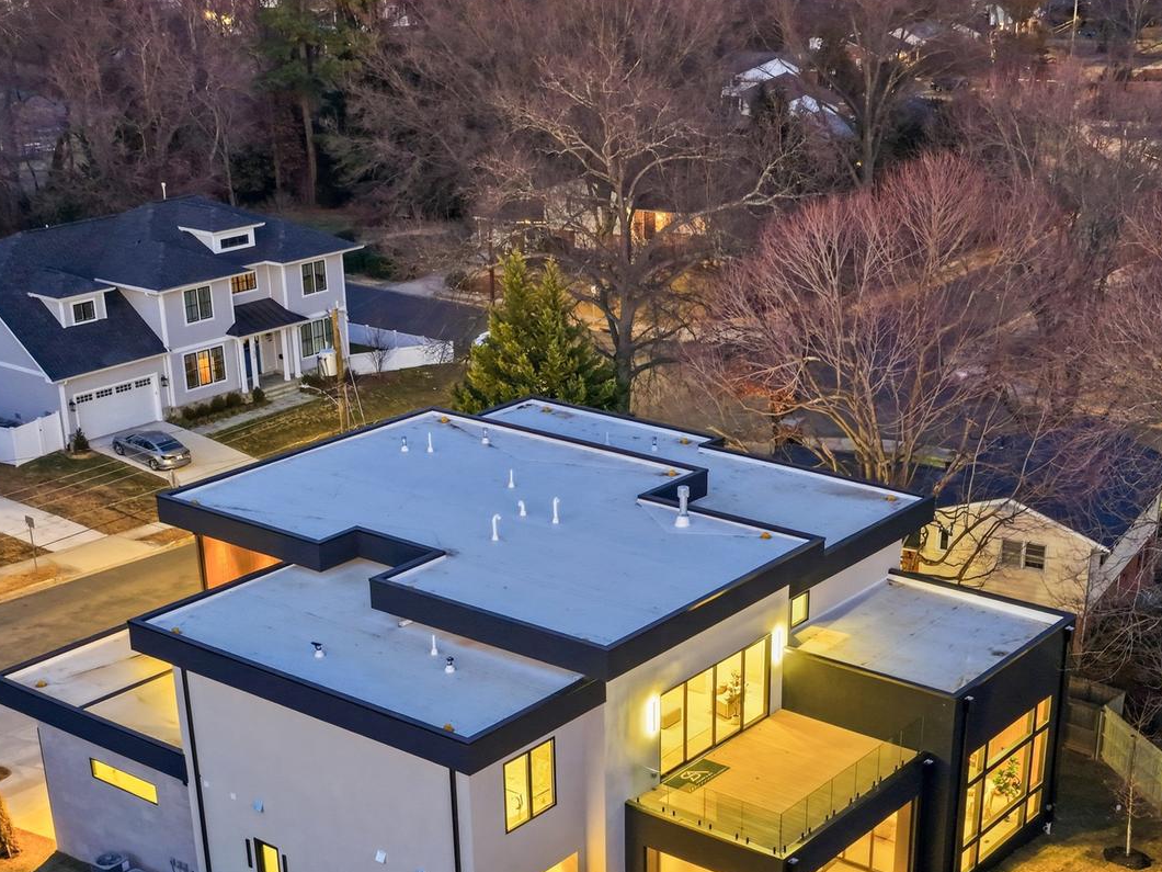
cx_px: 687
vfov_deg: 27.3
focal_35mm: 52
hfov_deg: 36.7
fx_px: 1746
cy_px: 733
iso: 1600
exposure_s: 1/5
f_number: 2.8
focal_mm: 14.4
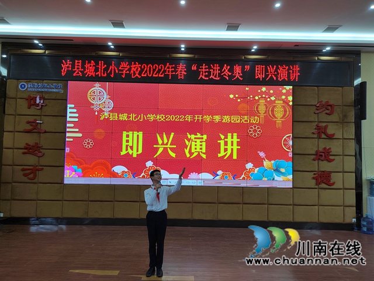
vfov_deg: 58.9
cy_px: 140
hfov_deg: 73.9
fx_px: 248
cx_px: 187
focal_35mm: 23
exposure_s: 1/100
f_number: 1.9
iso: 375
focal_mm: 5.52
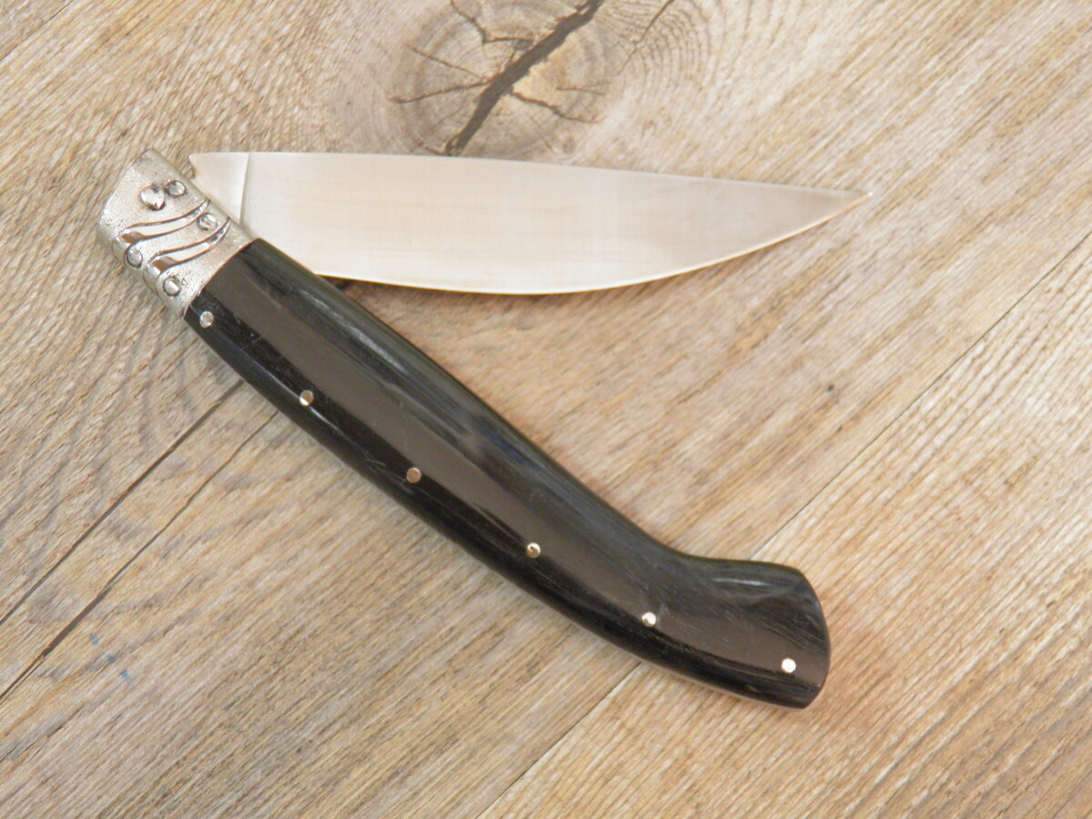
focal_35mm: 62
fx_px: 1956
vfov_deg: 23.7
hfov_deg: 31.2
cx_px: 546
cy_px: 410
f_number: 3.8
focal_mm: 11.2
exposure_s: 1/6
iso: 200
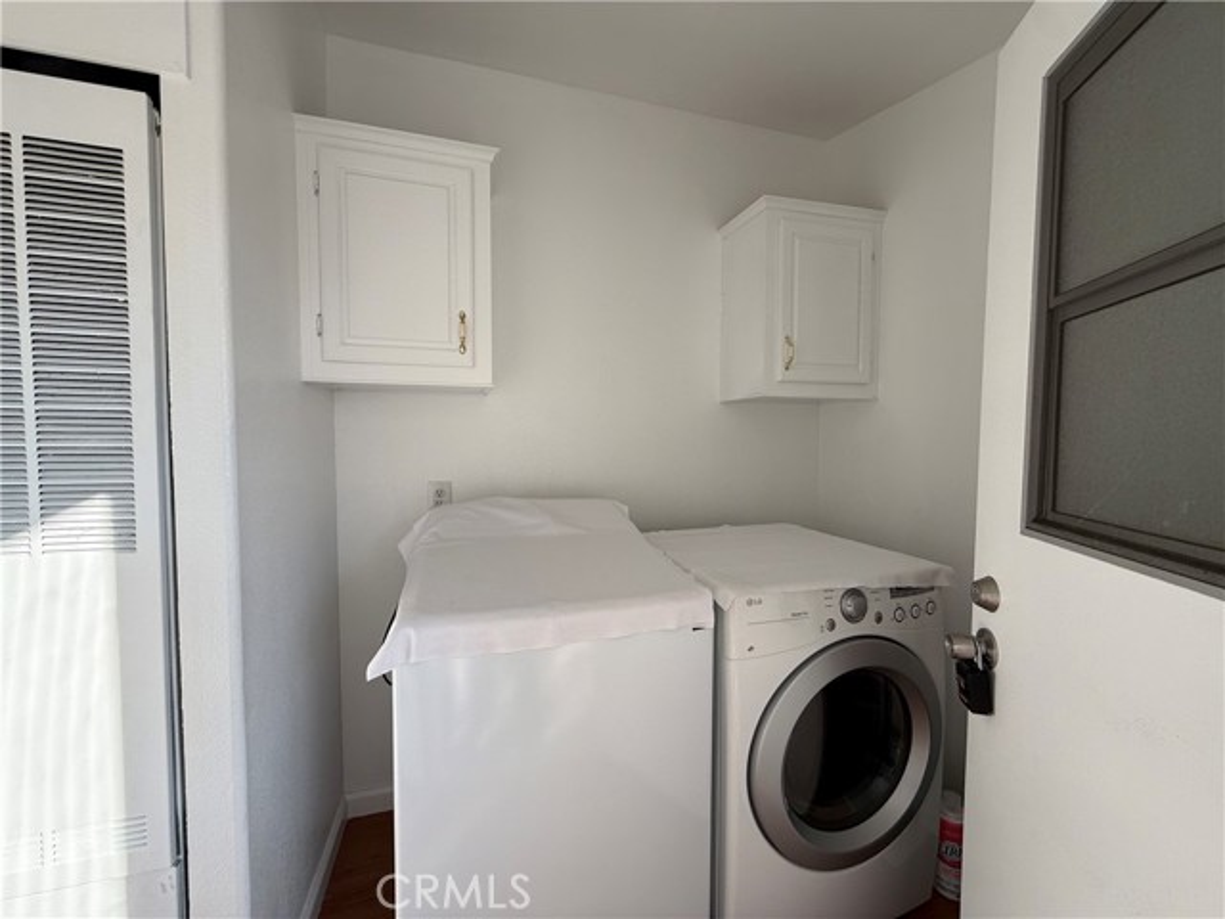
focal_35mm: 14
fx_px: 495
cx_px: 612
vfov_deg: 85.7
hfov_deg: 102.1
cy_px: 460
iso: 50
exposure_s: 1/199
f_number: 2.2
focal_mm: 2.22
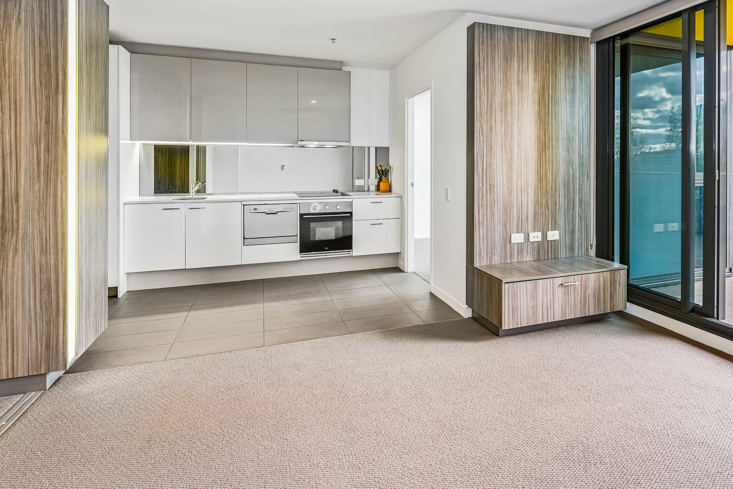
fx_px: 407
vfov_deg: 60.5
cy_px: 164
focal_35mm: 20
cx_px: 438
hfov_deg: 83.0
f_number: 9
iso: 100
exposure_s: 1/6
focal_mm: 14
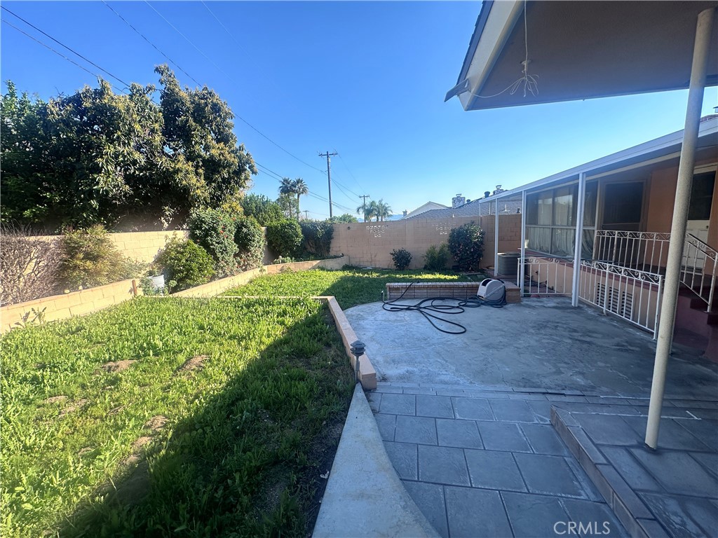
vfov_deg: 85.7
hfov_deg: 102.1
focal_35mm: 14
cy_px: 269
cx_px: 359
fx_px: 290
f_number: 2.2
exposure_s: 1/796
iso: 40
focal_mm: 2.22
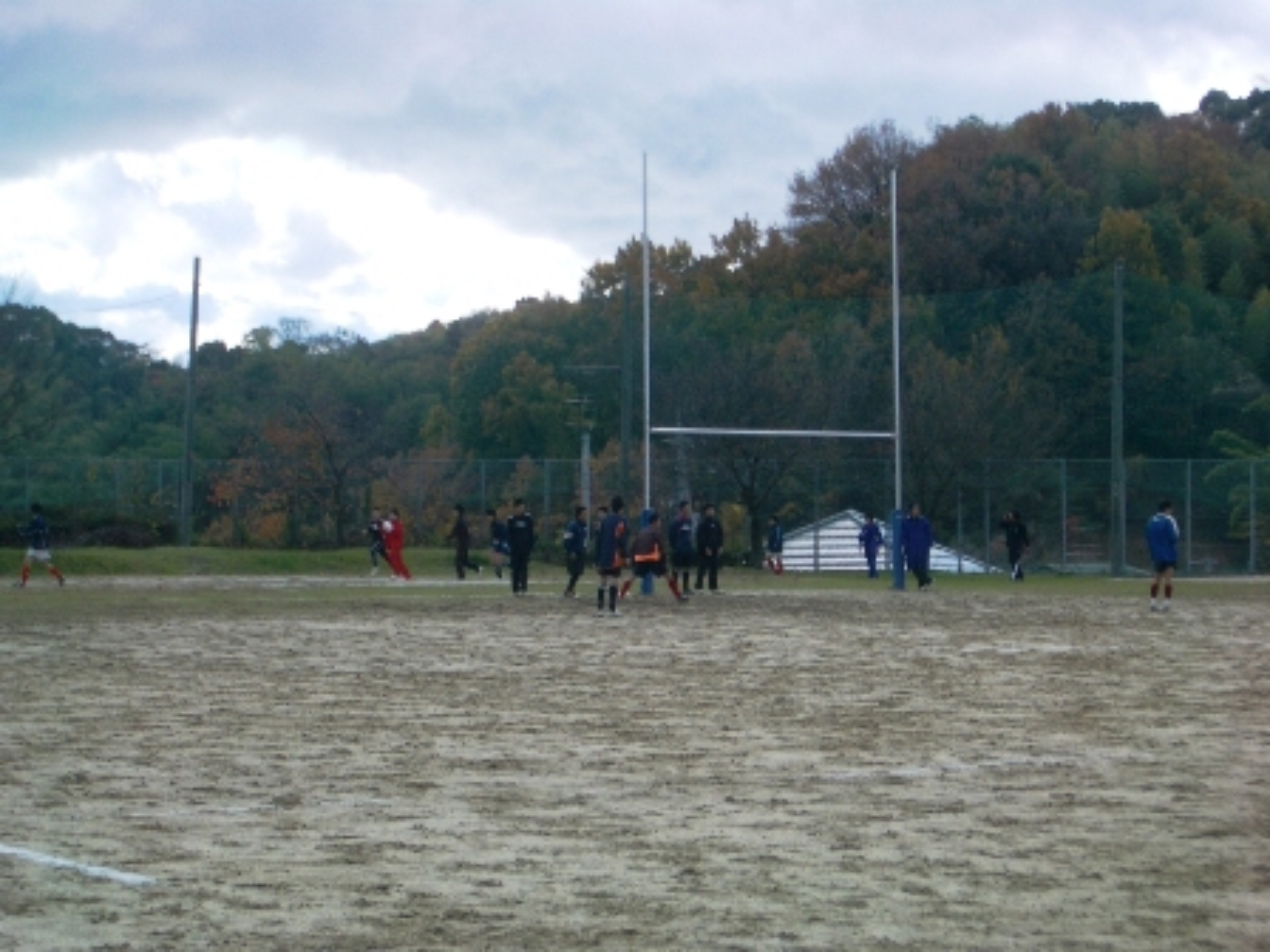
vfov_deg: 16.8
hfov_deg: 22.3
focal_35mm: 88
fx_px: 3229
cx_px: 635
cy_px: 476
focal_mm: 14.6
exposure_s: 1/400
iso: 50
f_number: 4.4
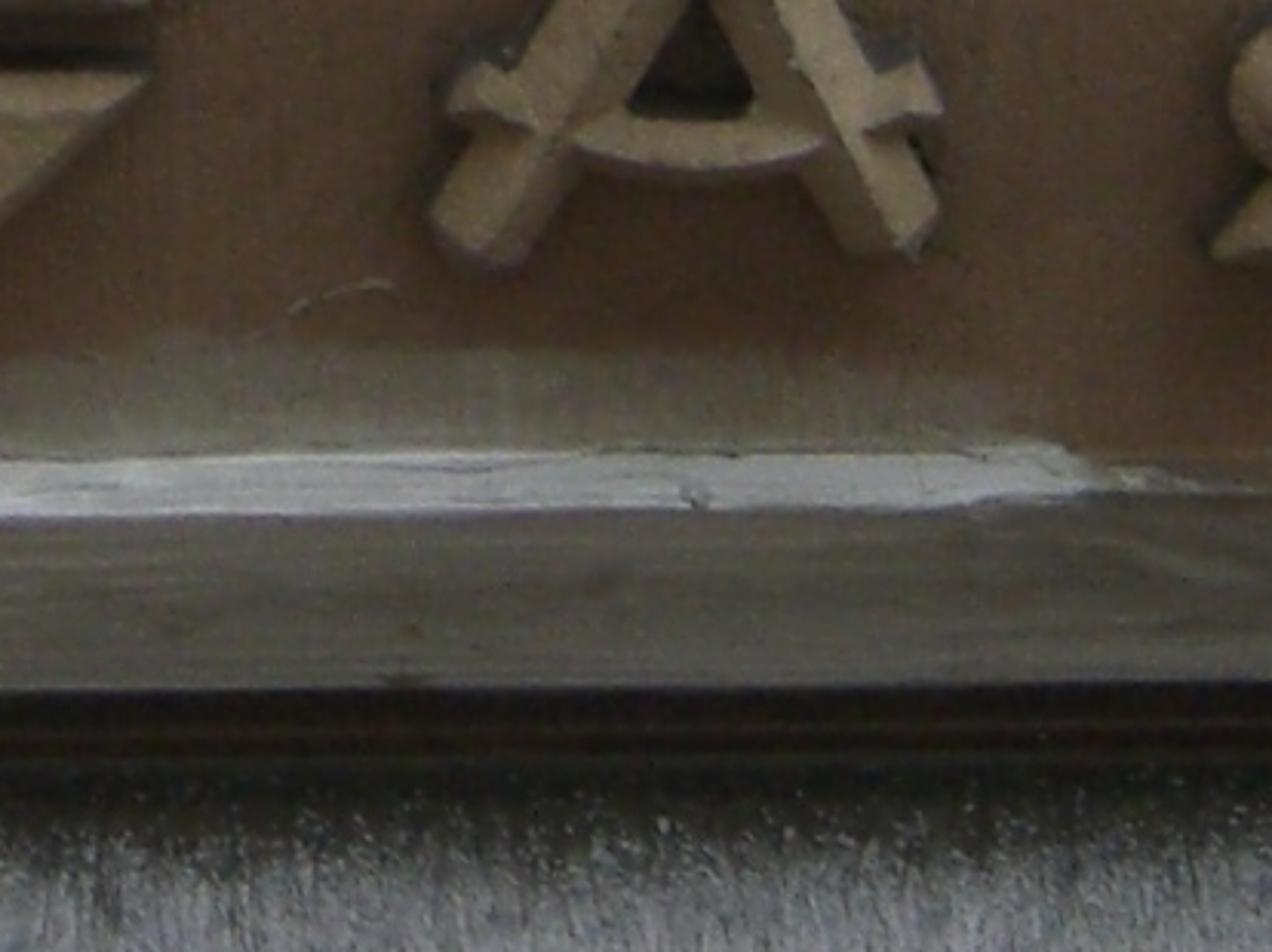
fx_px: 8630
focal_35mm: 235
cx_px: -169
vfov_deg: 6.2
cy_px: -516
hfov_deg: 8.4
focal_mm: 7.9
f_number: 2.8
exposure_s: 1/100
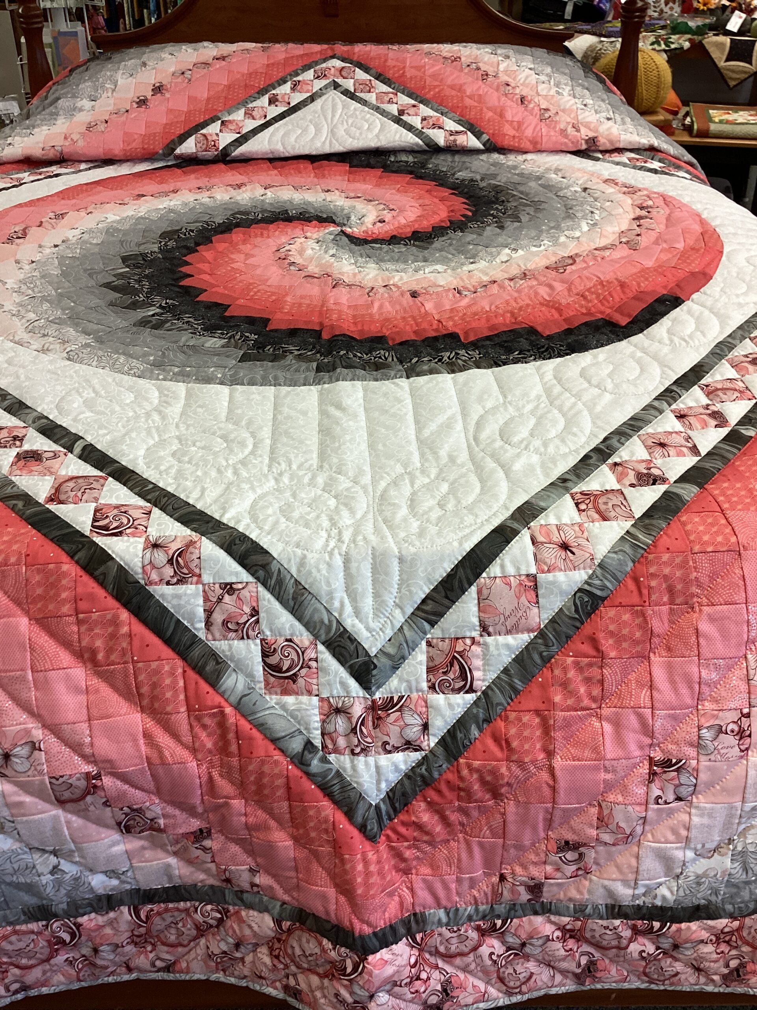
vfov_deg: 58.4
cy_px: 505
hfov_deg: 45.4
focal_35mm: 31
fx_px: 904
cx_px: 378
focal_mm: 3.3
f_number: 2.4
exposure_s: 1/60
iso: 80
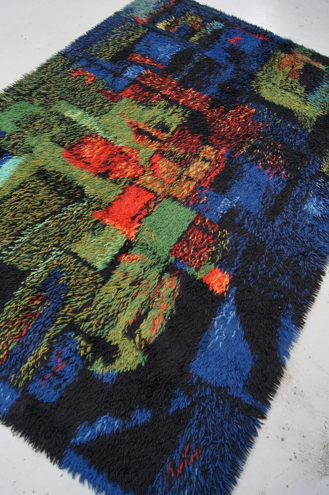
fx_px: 371
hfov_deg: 47.9
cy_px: 248
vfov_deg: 67.4
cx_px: 164
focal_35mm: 27
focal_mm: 18
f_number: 6.3
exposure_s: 1/10
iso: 400
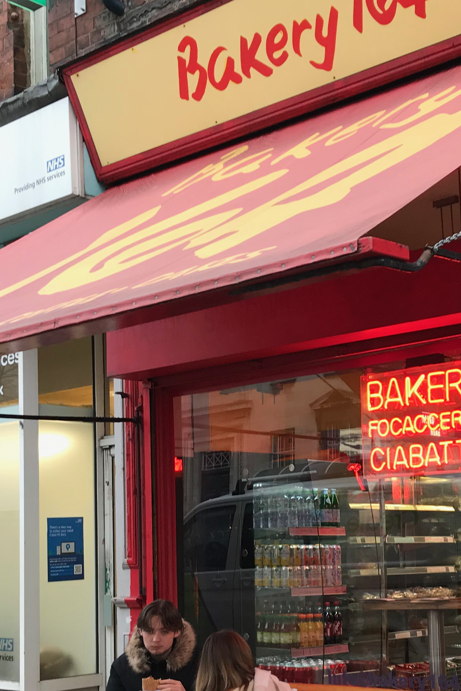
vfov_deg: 32.7
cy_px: 435
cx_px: 253
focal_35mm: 61
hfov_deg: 22.2
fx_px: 1172
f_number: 1.8
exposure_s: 1/50
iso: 32
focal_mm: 3.99
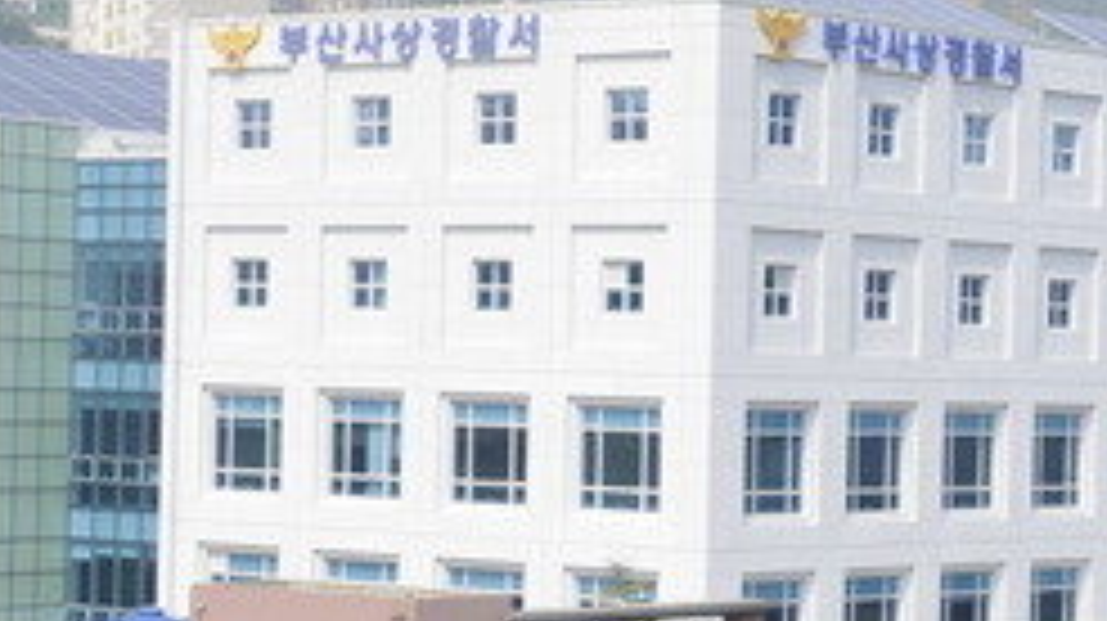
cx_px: 644
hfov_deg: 17.1
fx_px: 3672
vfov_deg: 9.7
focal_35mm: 125
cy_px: 292
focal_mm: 35
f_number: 10
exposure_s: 1/400
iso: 500
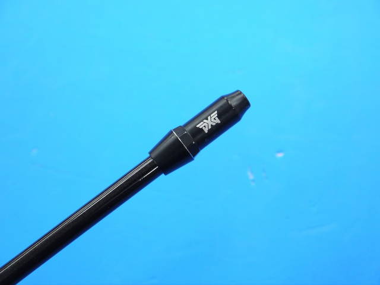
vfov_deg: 28.0
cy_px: 142
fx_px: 571
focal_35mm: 52
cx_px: 190
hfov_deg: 36.8
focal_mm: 26
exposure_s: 1/125
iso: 800
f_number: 4.7
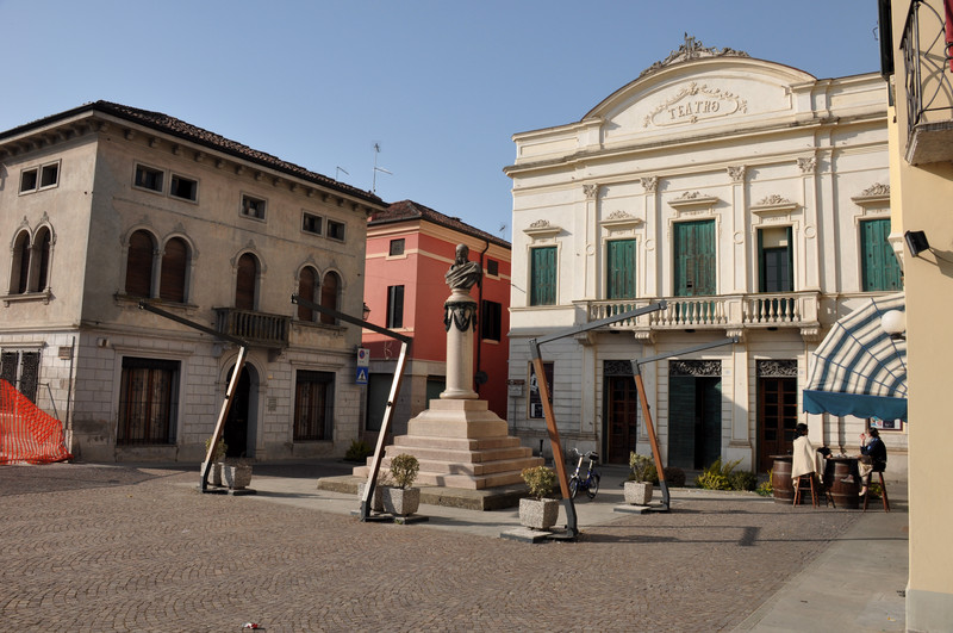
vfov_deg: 47.8
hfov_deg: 67.5
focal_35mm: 27
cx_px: 476
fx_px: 714
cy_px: 316
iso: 200
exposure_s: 1/200
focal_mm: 18
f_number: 7.1
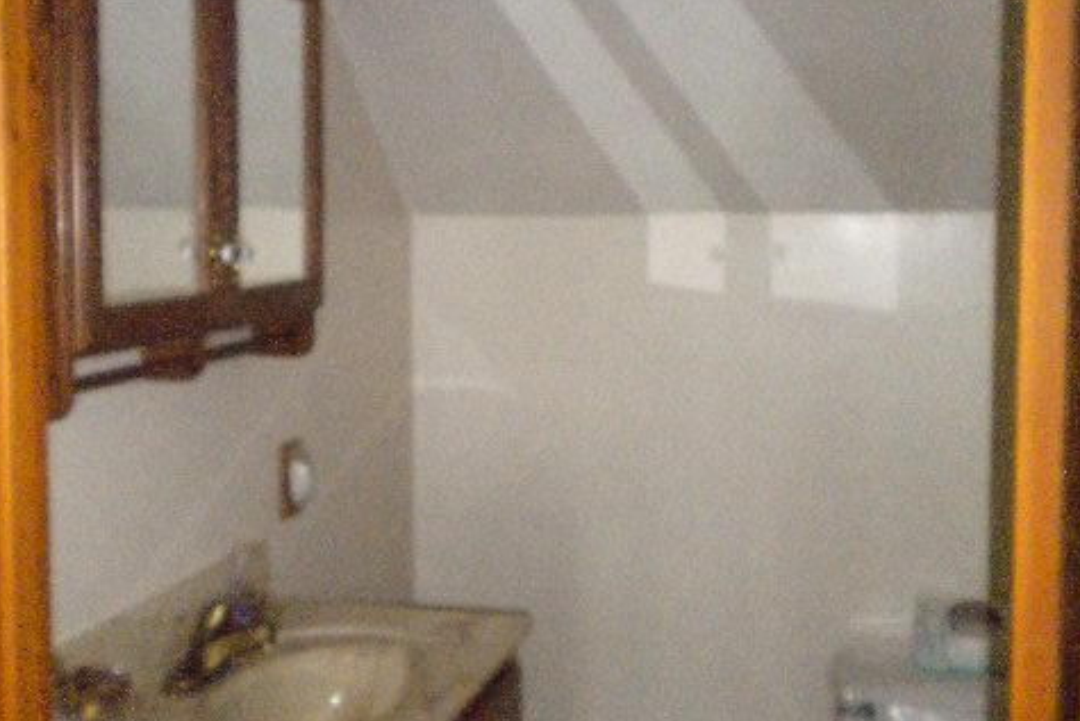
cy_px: 303
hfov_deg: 40.3
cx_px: 537
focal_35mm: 49
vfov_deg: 27.5
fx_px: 1470
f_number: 3.1
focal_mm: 6.3
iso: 1600
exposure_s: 1/30
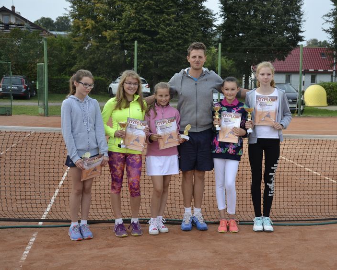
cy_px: 135
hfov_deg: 31.6
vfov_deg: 25.6
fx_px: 594
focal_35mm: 60
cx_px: 203
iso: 100
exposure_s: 1/125
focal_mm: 35
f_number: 5.6
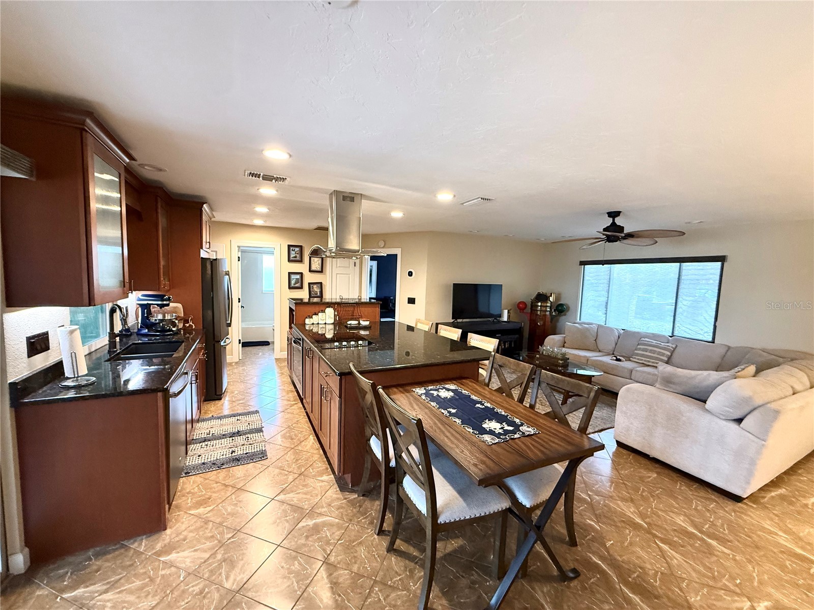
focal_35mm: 14
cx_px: 407
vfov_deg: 85.7
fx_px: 329
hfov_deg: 102.1
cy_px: 305
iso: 400
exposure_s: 1/60
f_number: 2.2
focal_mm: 2.22
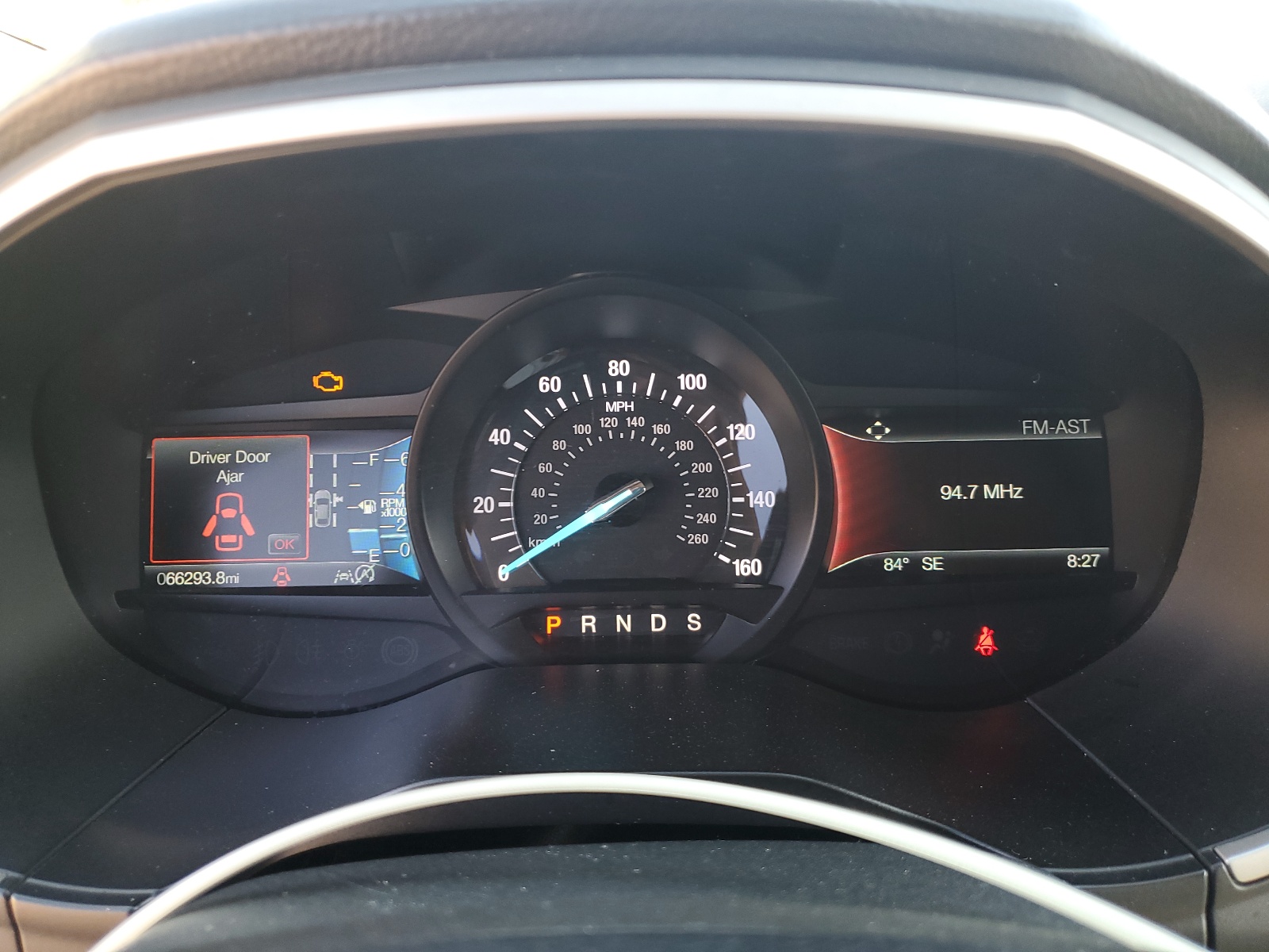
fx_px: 953
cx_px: 634
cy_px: 476
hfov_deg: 67.3
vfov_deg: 53.1
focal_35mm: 26
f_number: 1.5
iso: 59
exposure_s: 1/60.2
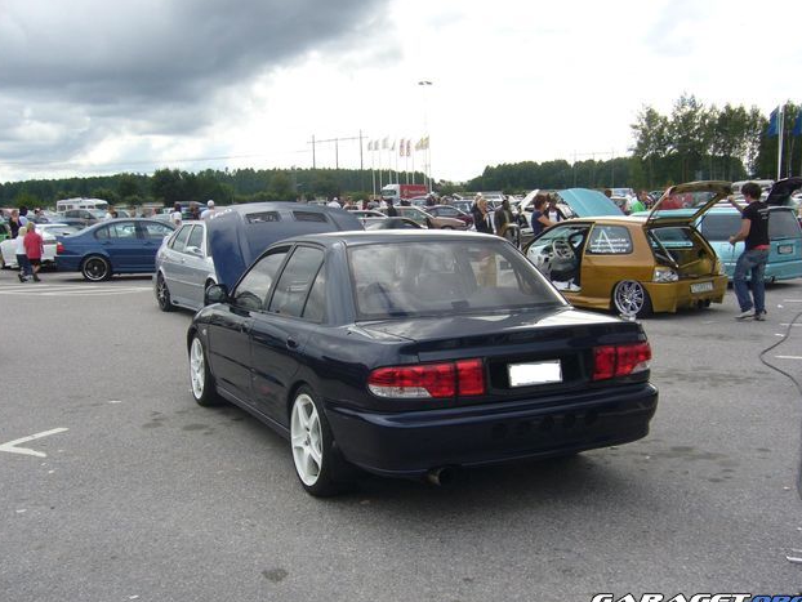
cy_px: 304
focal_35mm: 36
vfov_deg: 39.7
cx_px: 400
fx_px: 834
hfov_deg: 51.3
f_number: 5.6
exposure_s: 1/200
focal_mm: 5.8
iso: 80
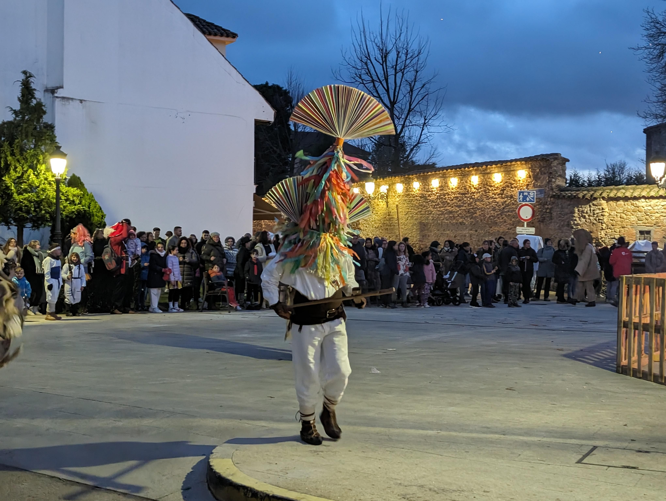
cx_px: 333
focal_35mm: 49
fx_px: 944
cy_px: 250
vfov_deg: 29.7
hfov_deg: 38.9
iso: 677
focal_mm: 6.9
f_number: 1.68
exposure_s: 1/66.2
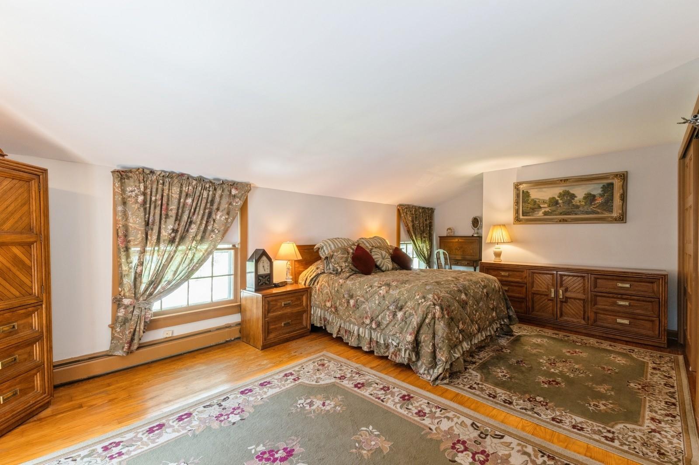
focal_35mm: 15
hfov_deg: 100.4
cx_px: 350
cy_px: 232
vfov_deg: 77.3
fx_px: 291
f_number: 14
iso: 800
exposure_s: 1/3
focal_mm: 15
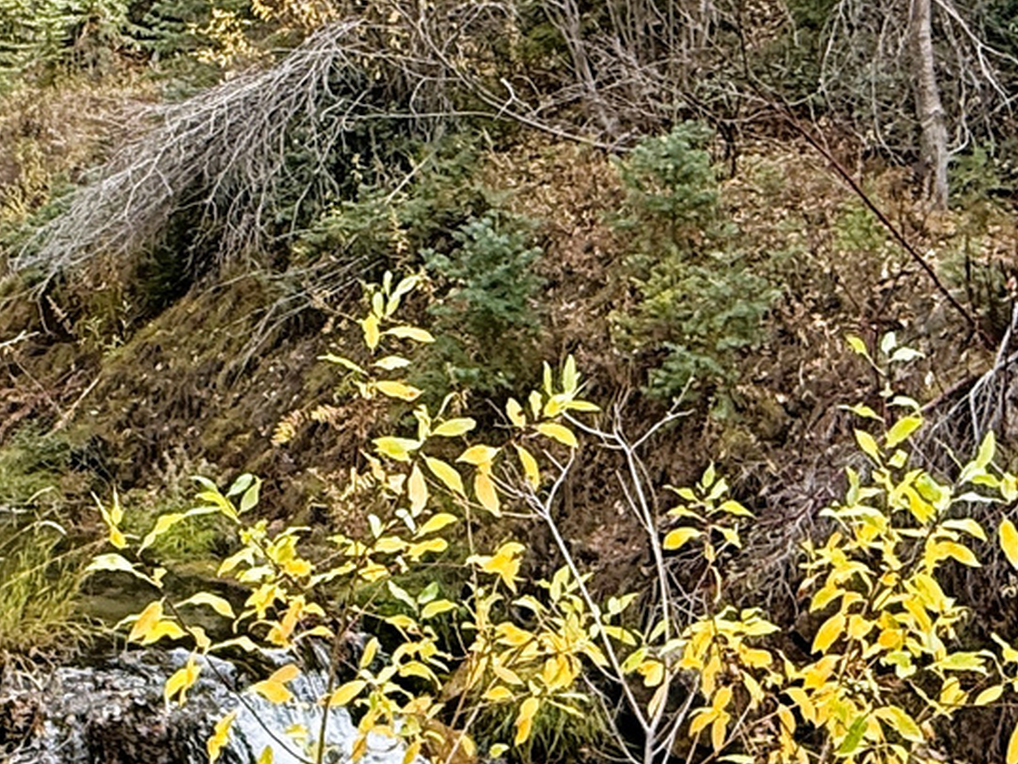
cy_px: 273
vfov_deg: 24.0
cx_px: 286
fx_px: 1794
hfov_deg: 31.3
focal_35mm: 61
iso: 50
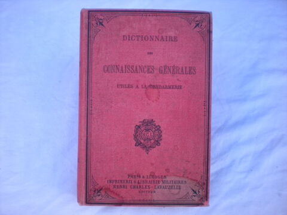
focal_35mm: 38
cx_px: 144
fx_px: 315
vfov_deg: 37.7
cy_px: 108
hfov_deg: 49.0
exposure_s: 1/57
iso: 65
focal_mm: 6.3
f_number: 3.1
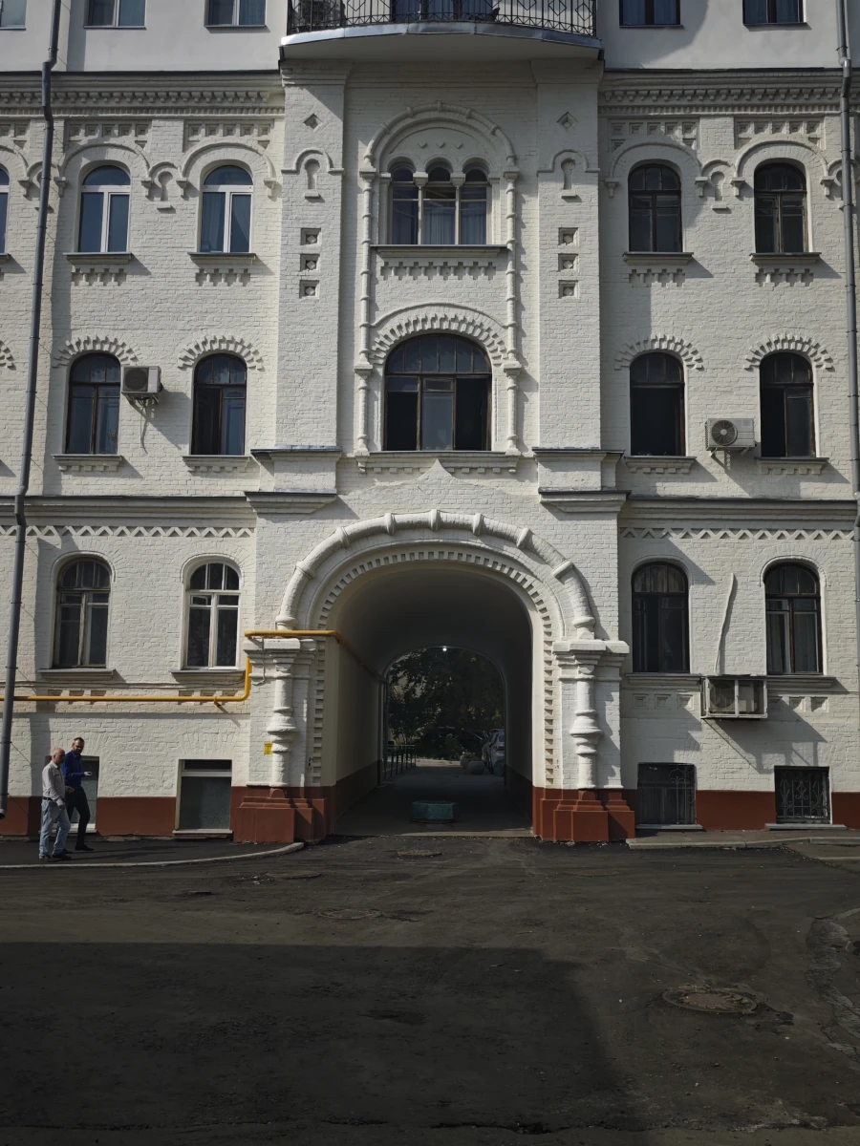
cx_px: 430
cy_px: 573
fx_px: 1159
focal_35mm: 35
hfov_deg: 40.7
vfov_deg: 52.6
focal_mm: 8.72
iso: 50
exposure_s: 1/2026
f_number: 2
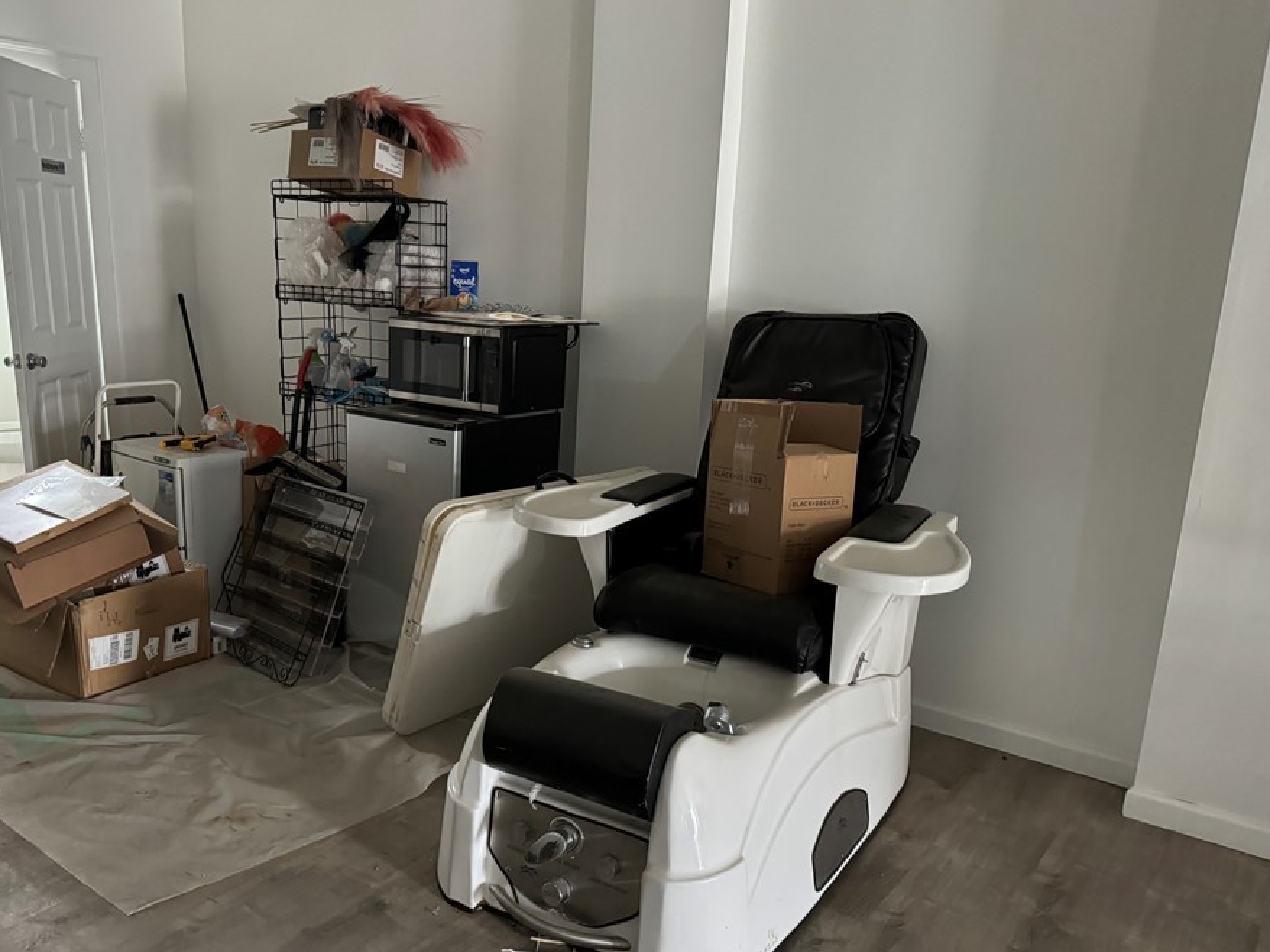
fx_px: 1027
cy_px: 537
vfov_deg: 49.6
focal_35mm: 28
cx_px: 535
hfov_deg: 63.1
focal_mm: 6.76
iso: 800
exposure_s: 1/45
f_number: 1.78
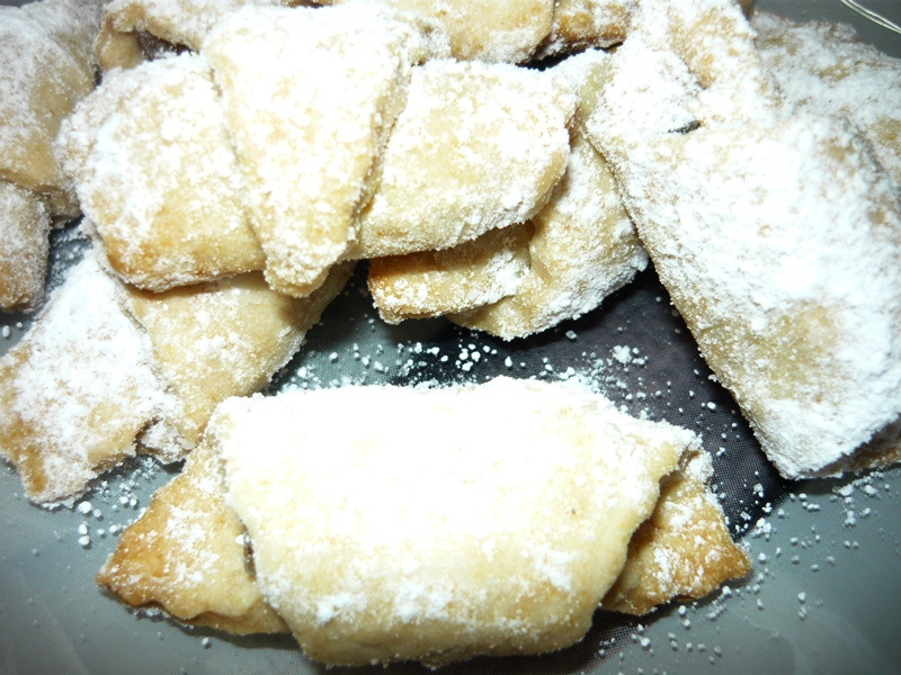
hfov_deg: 55.4
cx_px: 450
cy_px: 338
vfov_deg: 42.9
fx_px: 859
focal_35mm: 33
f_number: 2.8
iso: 100
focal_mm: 5.5
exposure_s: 1/30
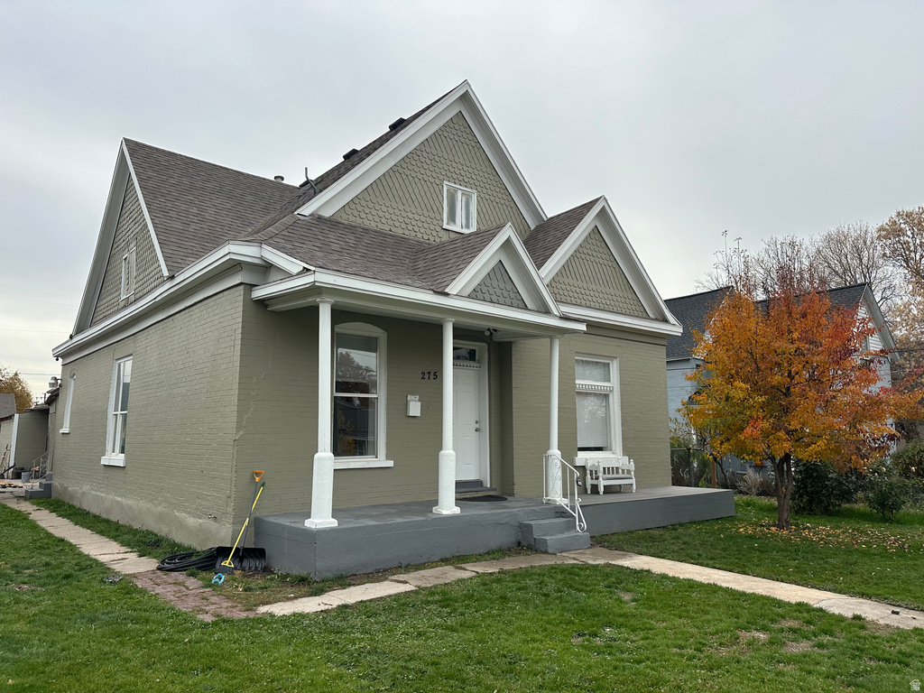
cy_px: 346
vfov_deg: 56.8
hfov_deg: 71.6
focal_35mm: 24
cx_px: 462
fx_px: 641
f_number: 1.78
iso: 80
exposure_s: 1/1692
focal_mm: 6.86
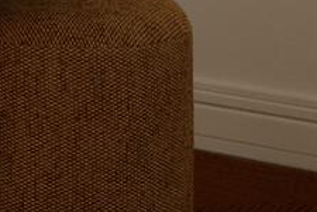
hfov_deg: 9.3
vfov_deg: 6.8
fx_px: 1699
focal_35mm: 193
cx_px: -496
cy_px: -242
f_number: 4.5
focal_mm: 29
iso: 100
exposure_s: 1/640
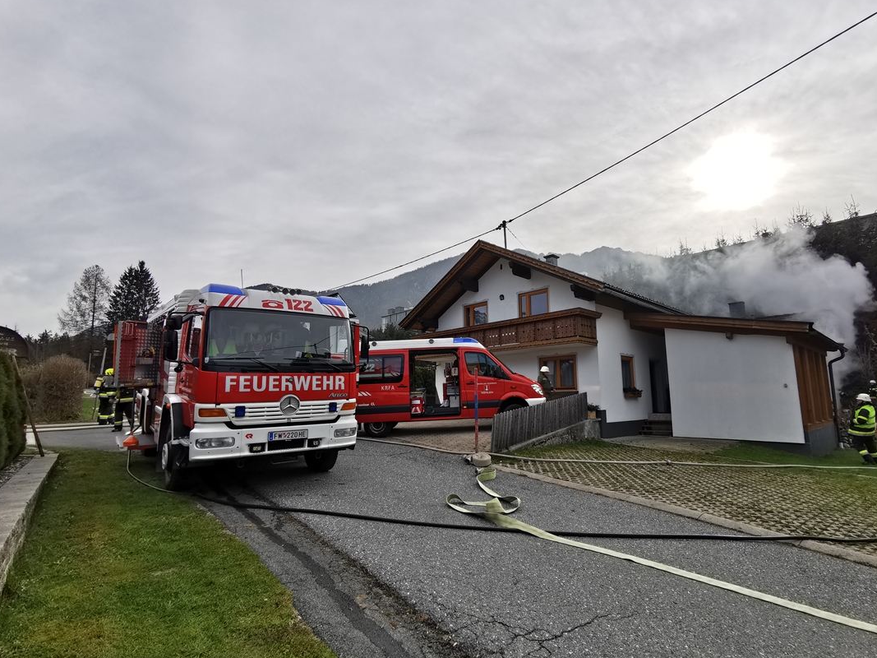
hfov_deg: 87.6
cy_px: 333
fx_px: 456
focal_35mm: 18
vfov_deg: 71.6
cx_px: 471
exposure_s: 1/1580
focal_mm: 2.35
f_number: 2.2
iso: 50
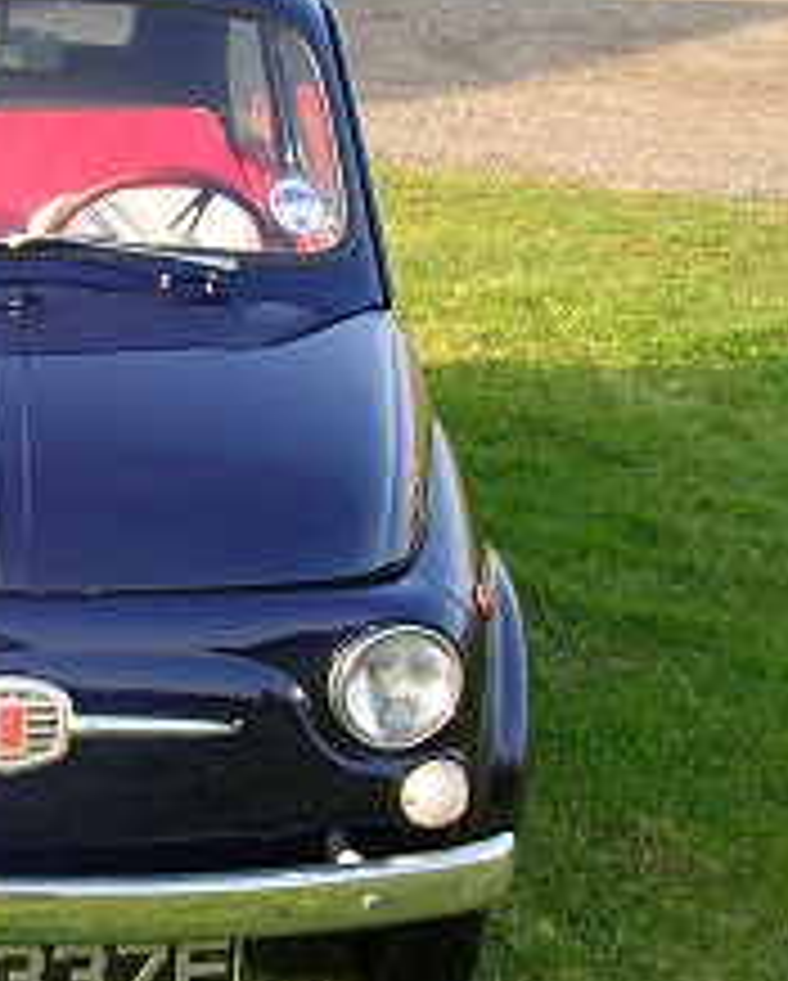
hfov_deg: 21.6
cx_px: -27
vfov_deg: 27.9
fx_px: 1978
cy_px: 468
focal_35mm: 68
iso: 50
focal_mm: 5.8
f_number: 2.8
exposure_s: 1/149
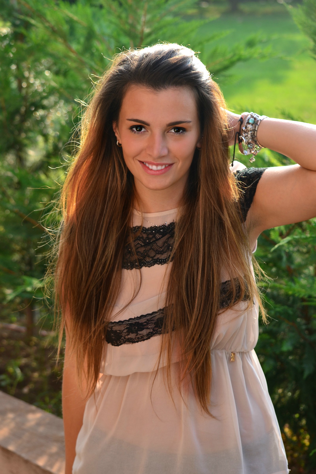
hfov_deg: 16.6
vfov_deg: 24.6
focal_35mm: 82
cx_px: 158
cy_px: 237
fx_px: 1086
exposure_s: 1/200
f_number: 5.6
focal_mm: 55
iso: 200
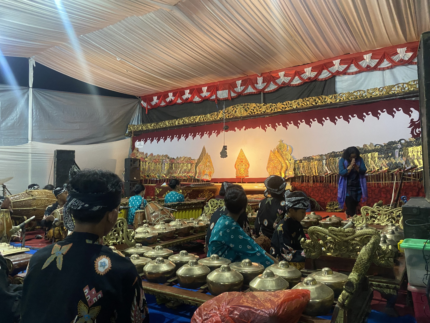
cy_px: 162
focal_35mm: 26
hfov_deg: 67.3
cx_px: 215
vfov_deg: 53.1
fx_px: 323
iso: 400
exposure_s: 1/35
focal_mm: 4.25
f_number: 1.8
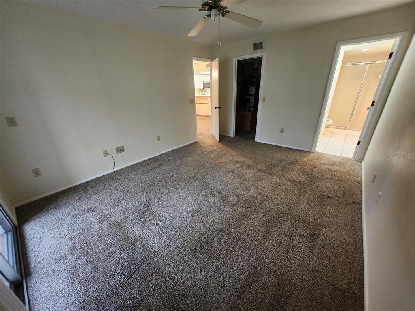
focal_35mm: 13
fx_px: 156
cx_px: 208
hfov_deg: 106.2
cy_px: 156
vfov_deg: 89.9
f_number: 2.2
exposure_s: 1/30
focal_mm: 1.74
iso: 400
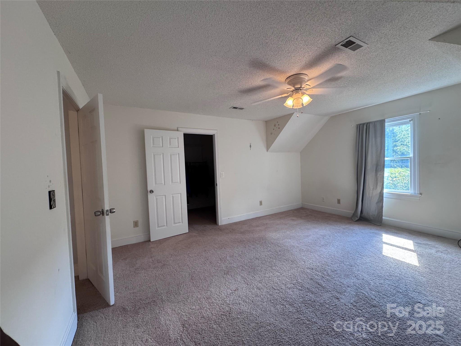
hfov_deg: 102.1
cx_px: 230
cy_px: 173
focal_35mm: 14
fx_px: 186
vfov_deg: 85.7
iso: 320
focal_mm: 2.22
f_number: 2.2
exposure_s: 1/120
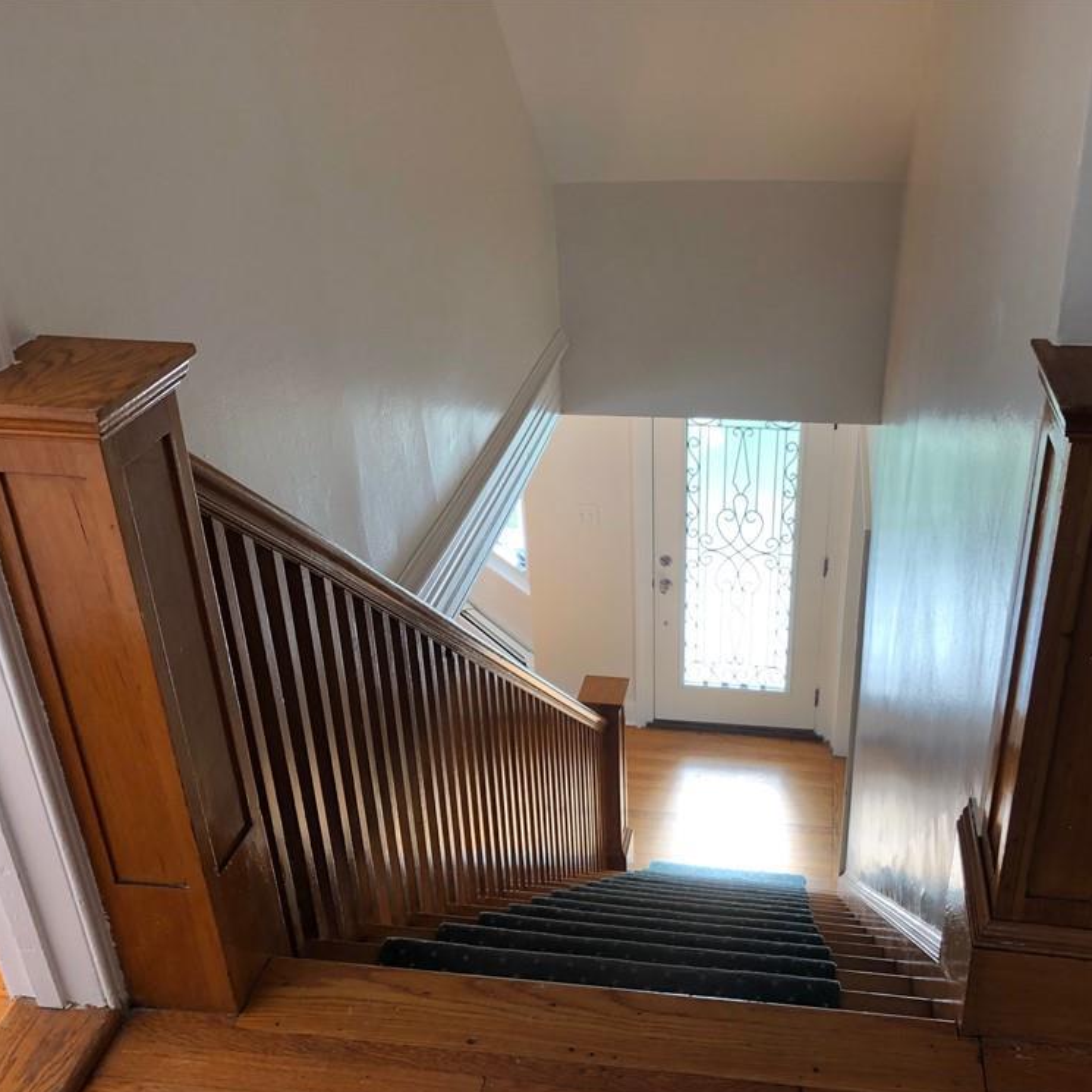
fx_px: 1213
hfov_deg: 48.1
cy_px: 560
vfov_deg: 48.4
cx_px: 673
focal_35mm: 34
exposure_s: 1/120
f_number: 1.8
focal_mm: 3.99
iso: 64
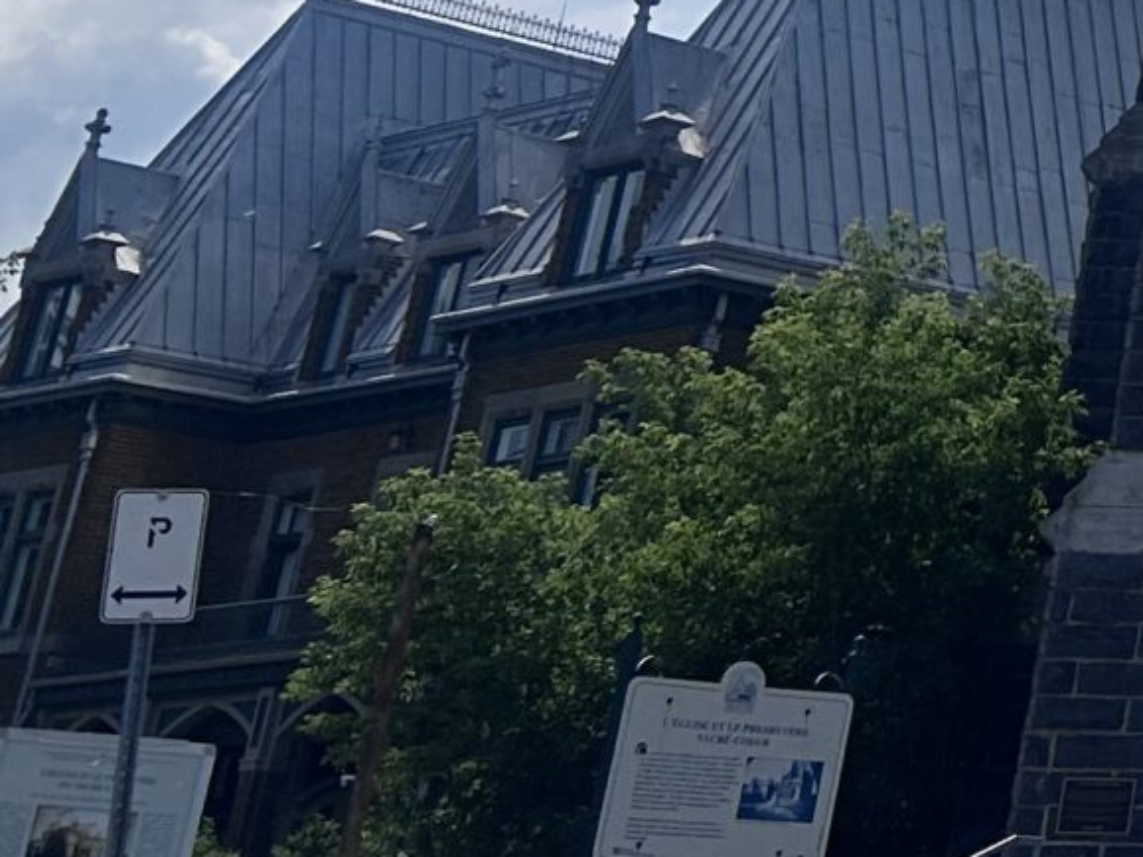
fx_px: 3796
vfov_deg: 11.8
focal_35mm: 115
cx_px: 2495
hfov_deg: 13.7
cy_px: -750
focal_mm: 5.7
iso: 50
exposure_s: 1/16393
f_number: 1.5
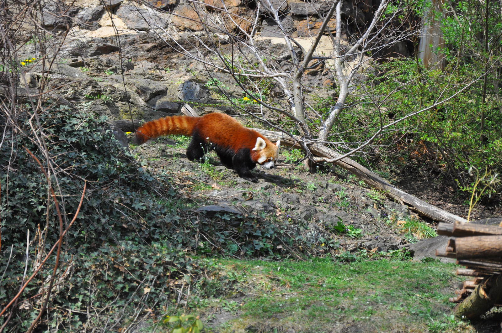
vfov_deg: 8.7
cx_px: 251
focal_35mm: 158
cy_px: 166
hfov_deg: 13.1
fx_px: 2194
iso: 800
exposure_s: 1/2000
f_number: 5.6
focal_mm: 105
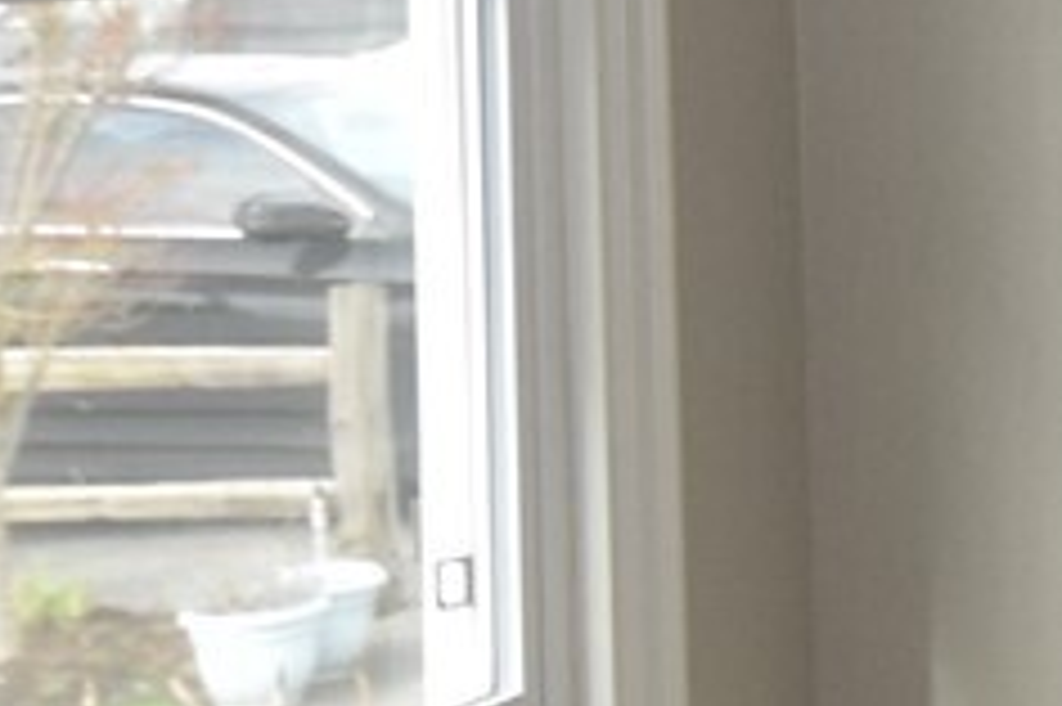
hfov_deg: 13.0
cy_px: -49
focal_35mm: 108
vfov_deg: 12.5
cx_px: 2714
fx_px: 3184
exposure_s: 1/160
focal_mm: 10
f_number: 4.5
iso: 800
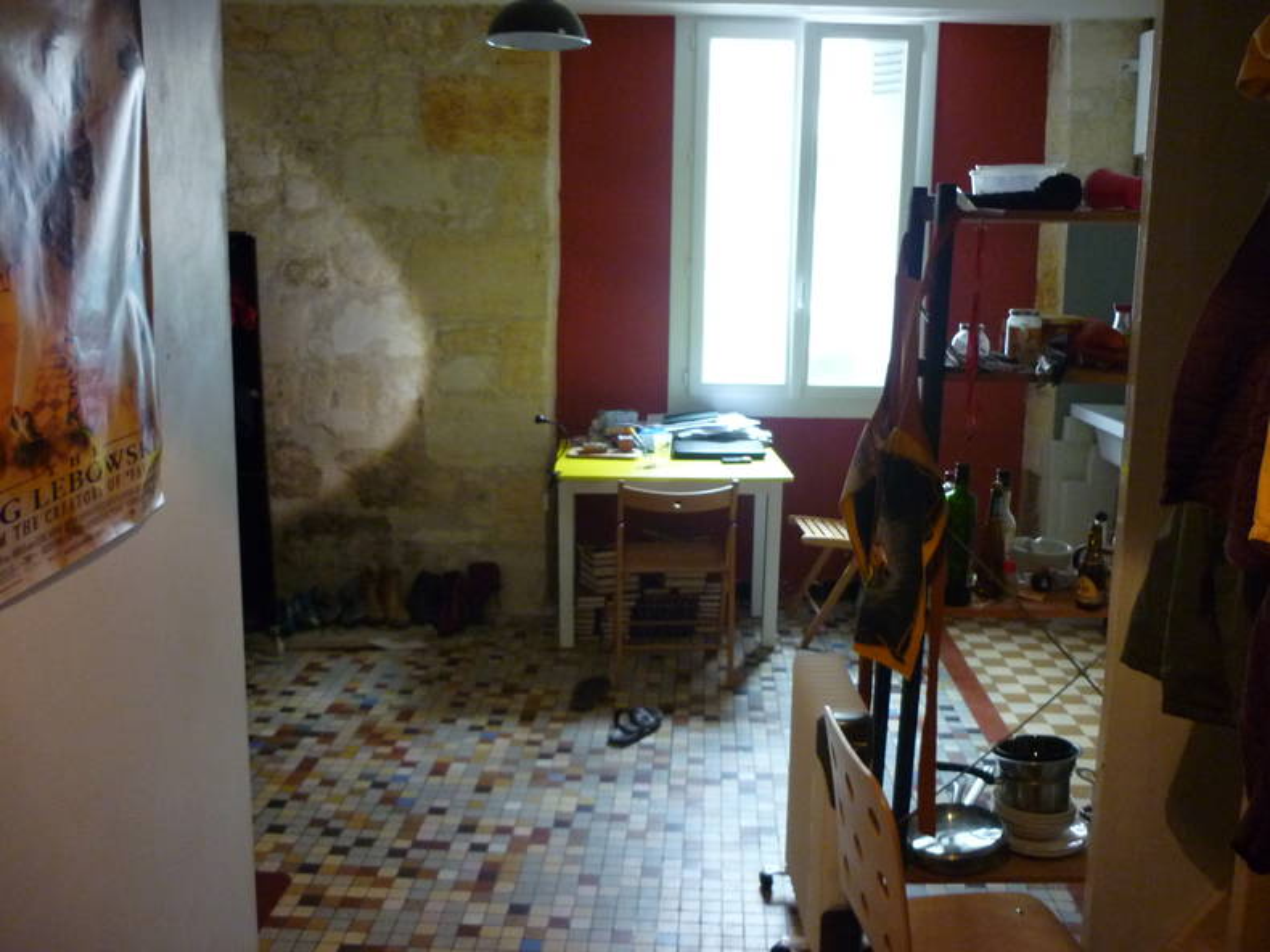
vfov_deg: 42.9
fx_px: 1210
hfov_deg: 55.4
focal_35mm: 33
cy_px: 476
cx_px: 635
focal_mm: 5.5
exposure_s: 1/20
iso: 400
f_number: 2.8
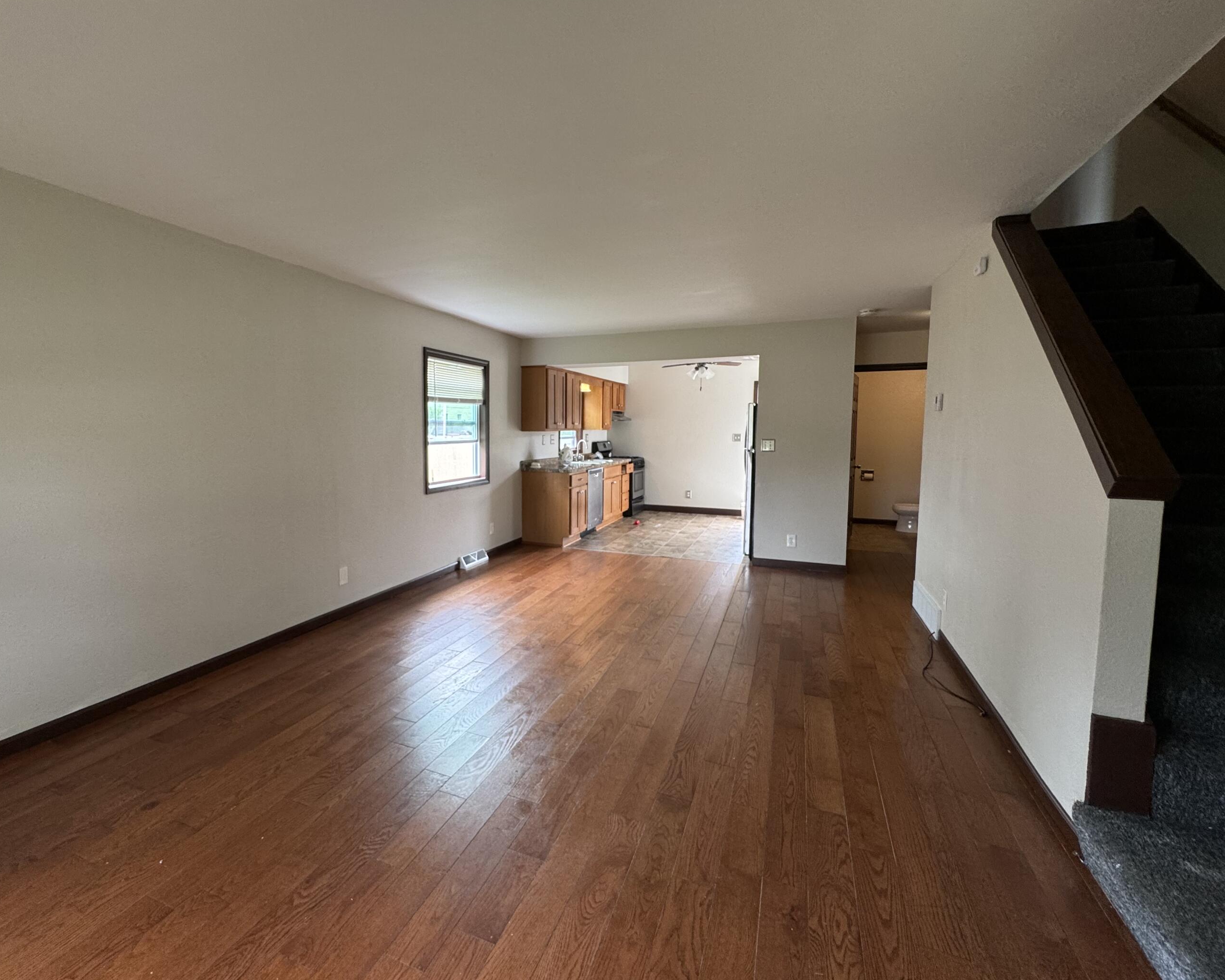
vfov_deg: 80.4
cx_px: 536
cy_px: 478
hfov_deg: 92.6
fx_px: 580
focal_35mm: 16
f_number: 2.2
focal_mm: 2.22
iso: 160
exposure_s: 1/99
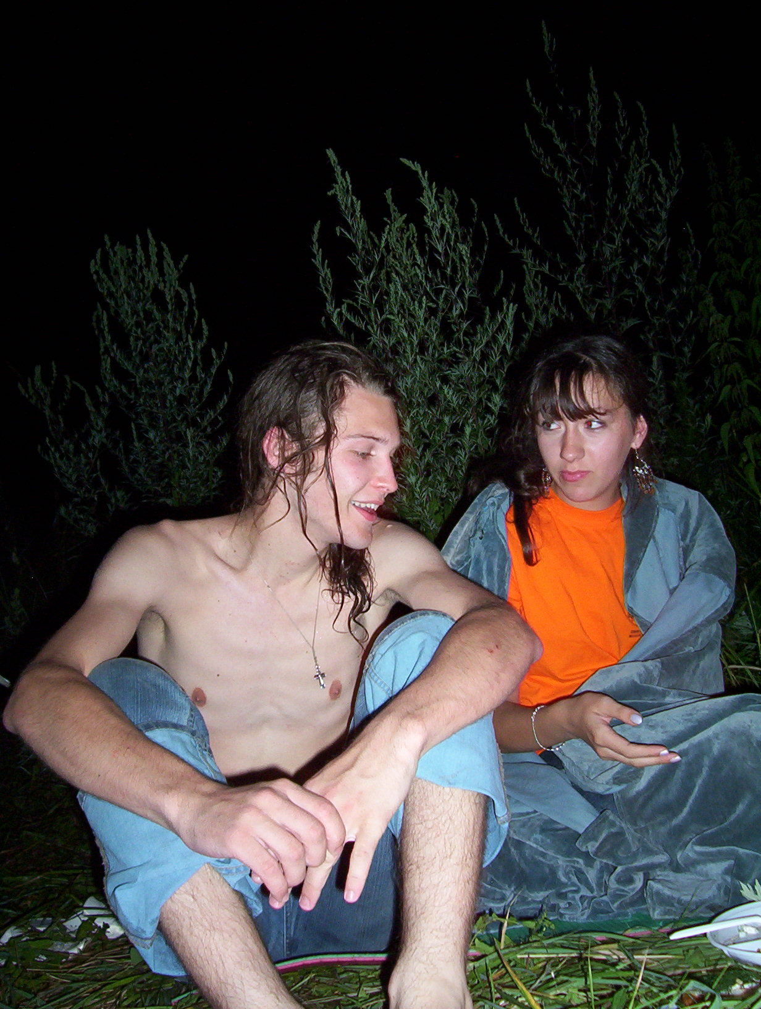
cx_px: 380
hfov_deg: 33.7
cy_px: 504
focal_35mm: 43
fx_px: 1255
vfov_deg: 43.8
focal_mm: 5.77
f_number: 2.73
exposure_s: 1/2
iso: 140
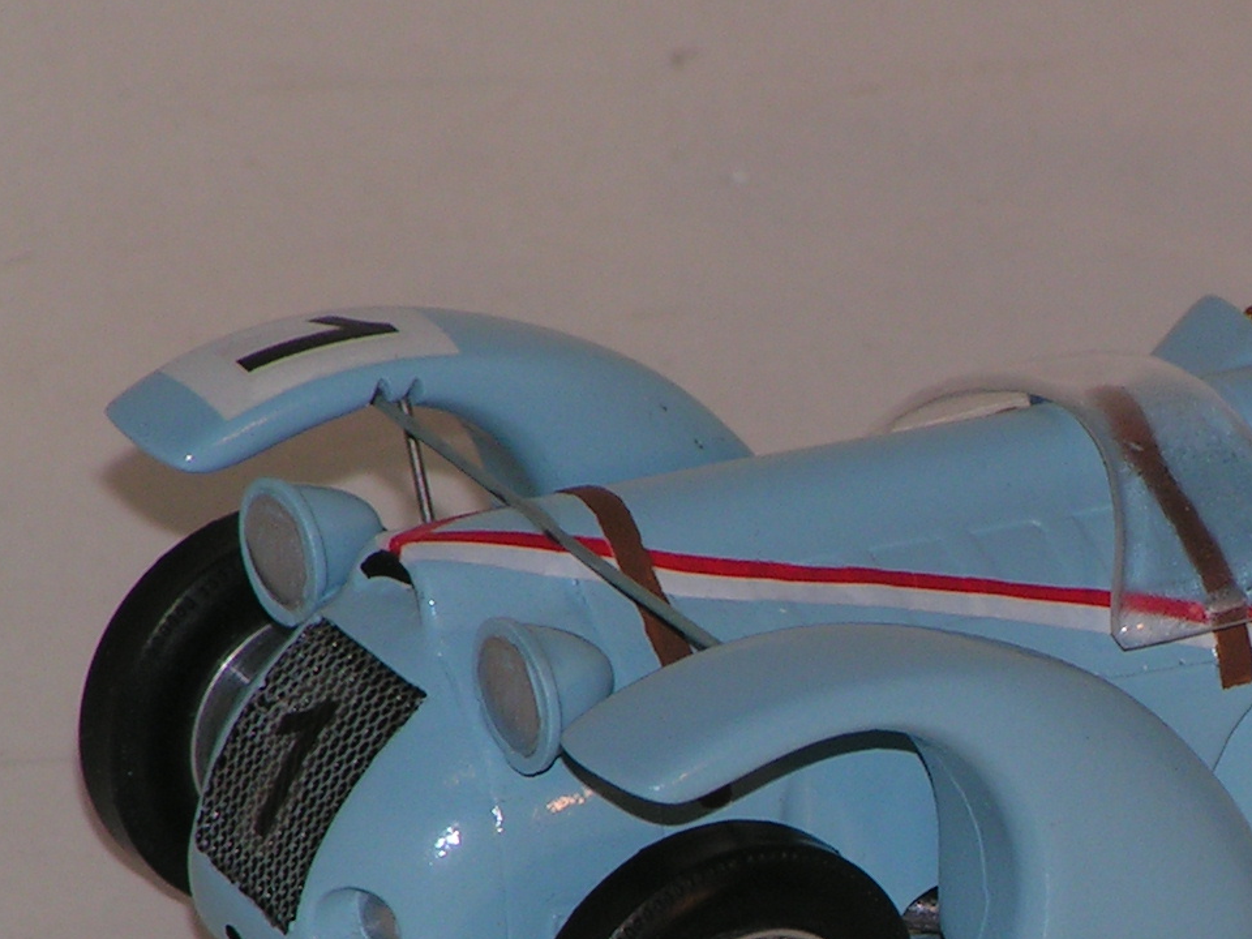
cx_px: 1239
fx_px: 20905
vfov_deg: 2.6
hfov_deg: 3.4
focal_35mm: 578
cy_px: 820
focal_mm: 41.4
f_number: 5.6
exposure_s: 1/320
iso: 50
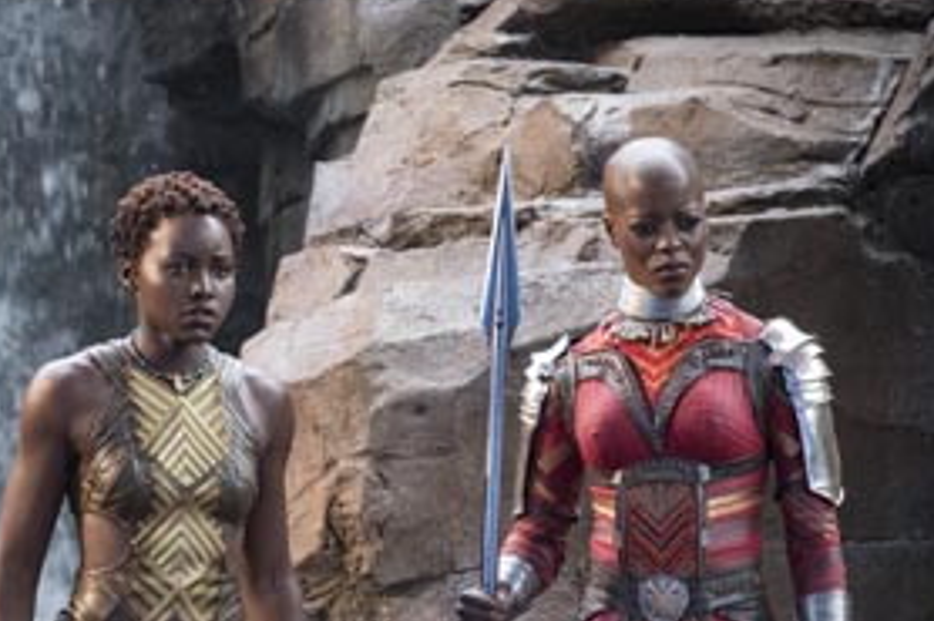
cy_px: 455
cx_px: 148
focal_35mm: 378
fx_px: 9801
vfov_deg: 3.6
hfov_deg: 5.5
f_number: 4.5
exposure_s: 1/250
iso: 1600
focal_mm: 140
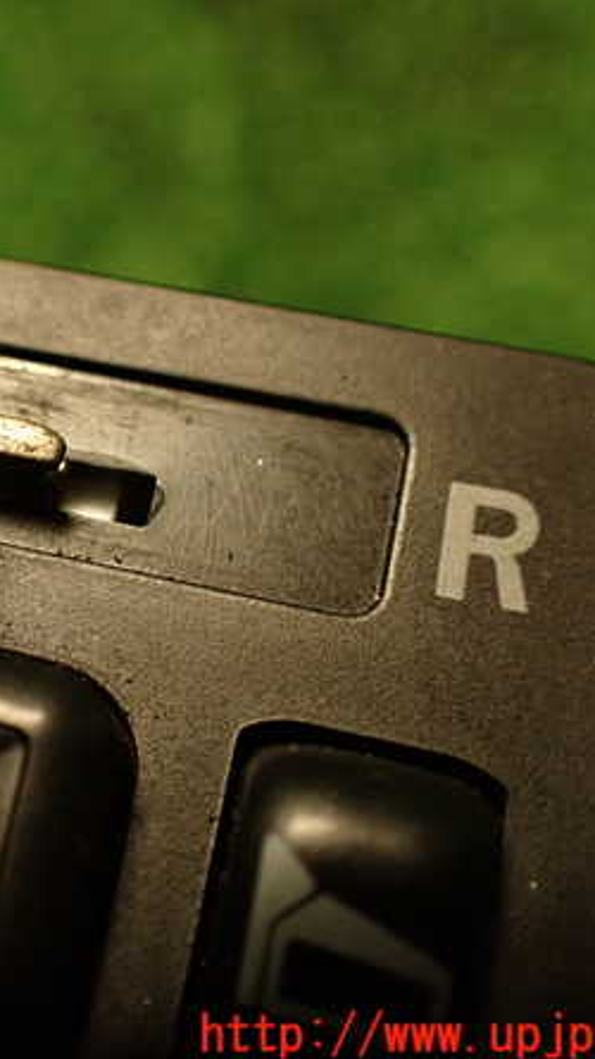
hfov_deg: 24.4
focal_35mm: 47
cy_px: 531
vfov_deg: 43.7
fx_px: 1320
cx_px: 24
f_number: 2.4
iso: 320
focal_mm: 5.79
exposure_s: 1/30
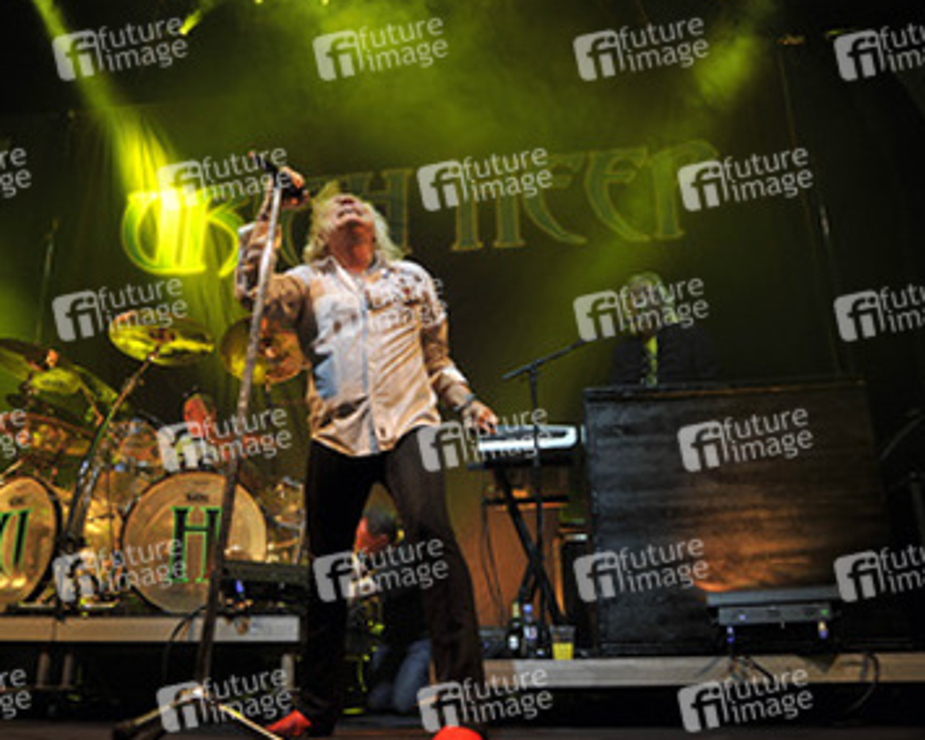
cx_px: 416
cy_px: 375
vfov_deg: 47.1
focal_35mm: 31
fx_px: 849
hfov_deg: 57.1
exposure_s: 1/320
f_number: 3.2
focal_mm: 26
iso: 400
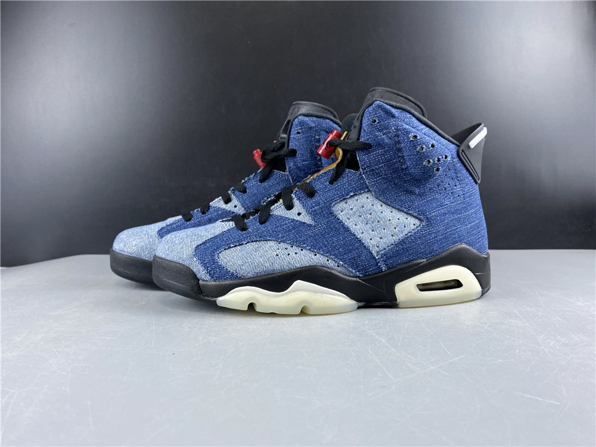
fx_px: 448
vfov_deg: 53.1
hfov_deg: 67.3
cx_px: 298
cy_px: 224
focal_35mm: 26
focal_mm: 4.25
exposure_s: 1/100
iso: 80
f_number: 1.8
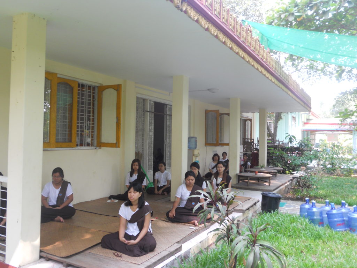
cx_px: 178
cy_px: 134
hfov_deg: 56.8
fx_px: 330
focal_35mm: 32
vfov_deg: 44.2
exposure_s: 1/30
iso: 80
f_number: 3.5
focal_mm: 5.8
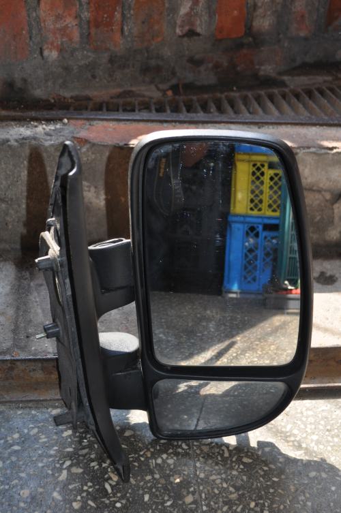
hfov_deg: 25.7
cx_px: 170
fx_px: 748
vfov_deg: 37.9
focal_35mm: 52
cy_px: 256
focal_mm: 35
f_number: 5
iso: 200
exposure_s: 1/200
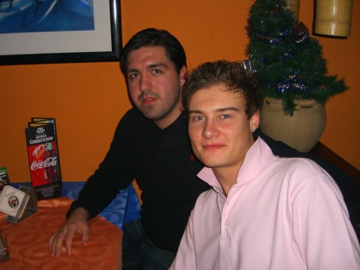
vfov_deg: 37.7
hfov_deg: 49.0
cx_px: 180
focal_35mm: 38
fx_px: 395
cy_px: 135
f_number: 2.8
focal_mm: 7.9
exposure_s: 1/60
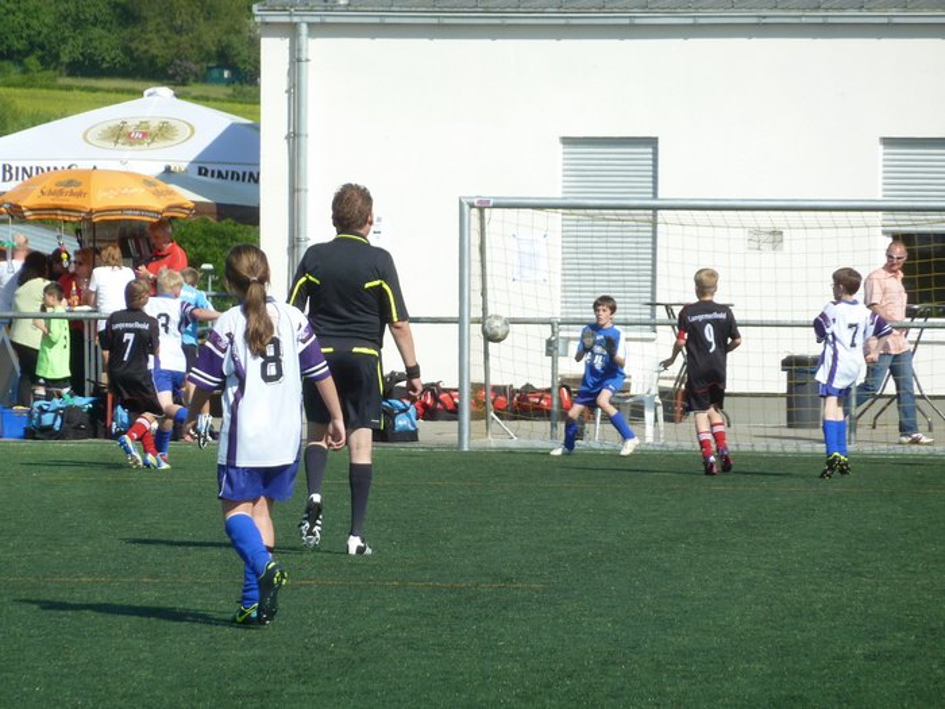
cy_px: 354
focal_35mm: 300
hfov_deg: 6.6
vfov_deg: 5.0
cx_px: 472
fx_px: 8190
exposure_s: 1/800
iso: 160
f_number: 4.9
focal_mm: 49.2
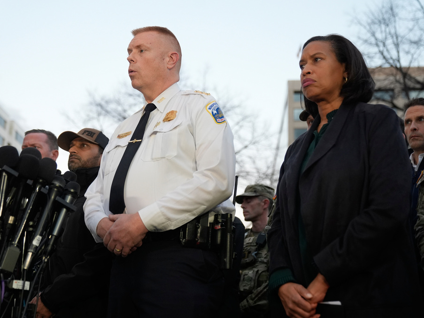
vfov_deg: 30.3
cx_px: 203
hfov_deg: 39.7
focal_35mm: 48
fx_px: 588
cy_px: 159
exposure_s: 1/400
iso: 1600
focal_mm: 44
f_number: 2.8
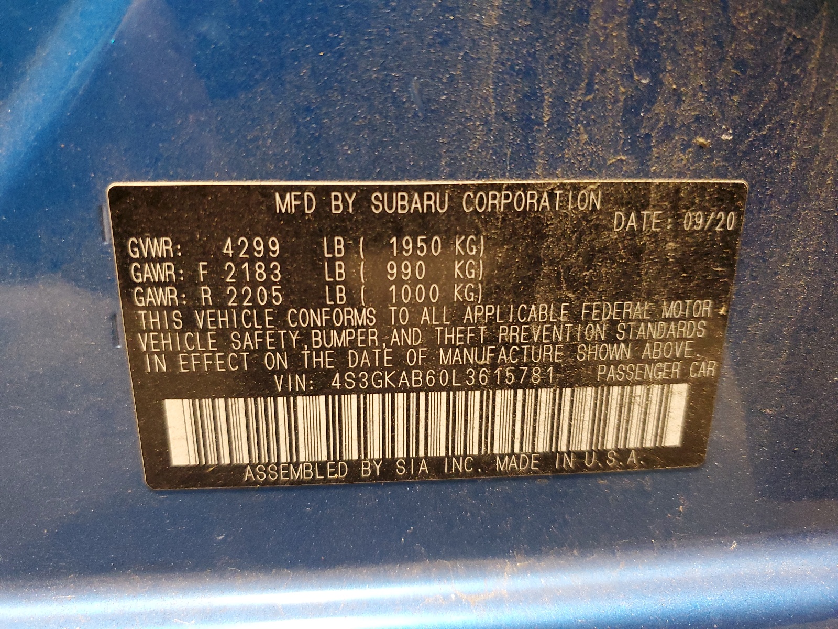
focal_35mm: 26
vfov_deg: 53.1
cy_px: 314
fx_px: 629
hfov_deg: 67.3
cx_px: 419
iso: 282
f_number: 1.5
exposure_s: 1/17
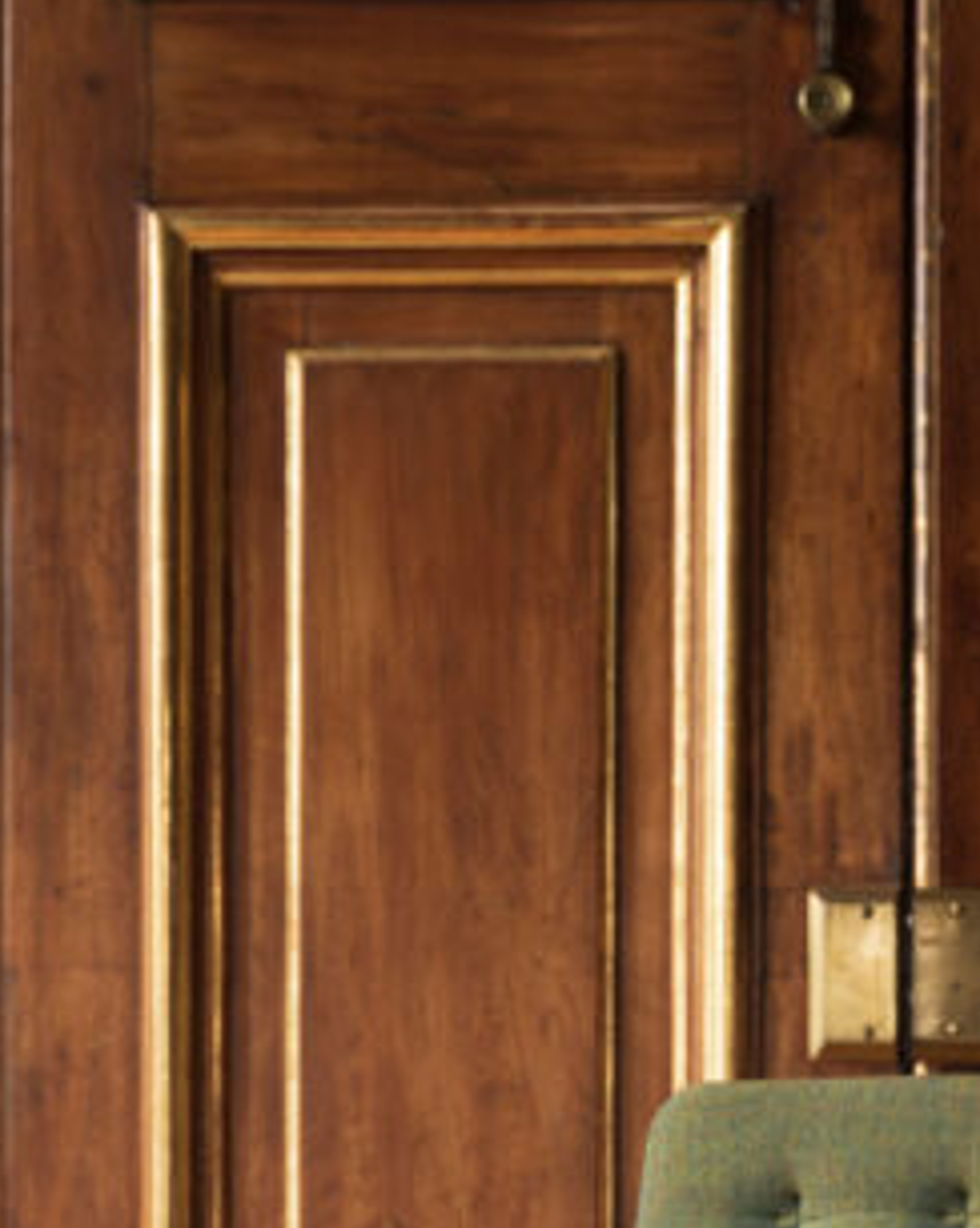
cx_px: 918
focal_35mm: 153
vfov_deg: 12.3
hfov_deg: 10.0
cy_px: 1561
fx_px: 5565
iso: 100
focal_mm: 48.7
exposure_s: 1/10
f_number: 4
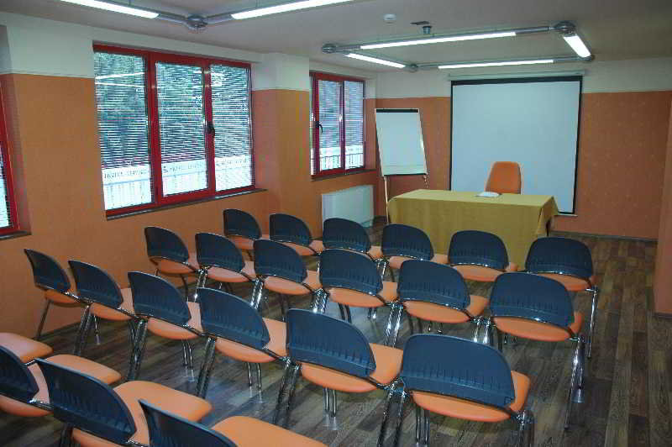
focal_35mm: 27
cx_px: 336
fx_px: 504
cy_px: 224
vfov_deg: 47.9
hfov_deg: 67.4
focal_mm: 18
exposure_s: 1/100
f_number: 5
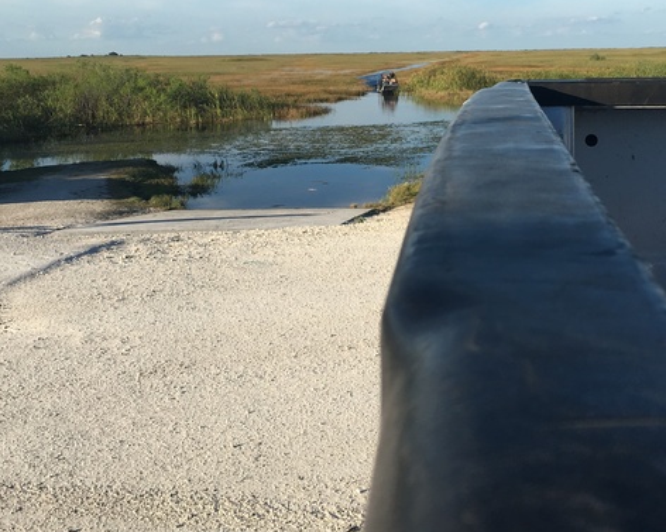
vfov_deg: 31.0
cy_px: 155
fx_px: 946
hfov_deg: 38.7
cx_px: 395
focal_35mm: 48
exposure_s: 1/1261
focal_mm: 4.15
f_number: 2.2
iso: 25
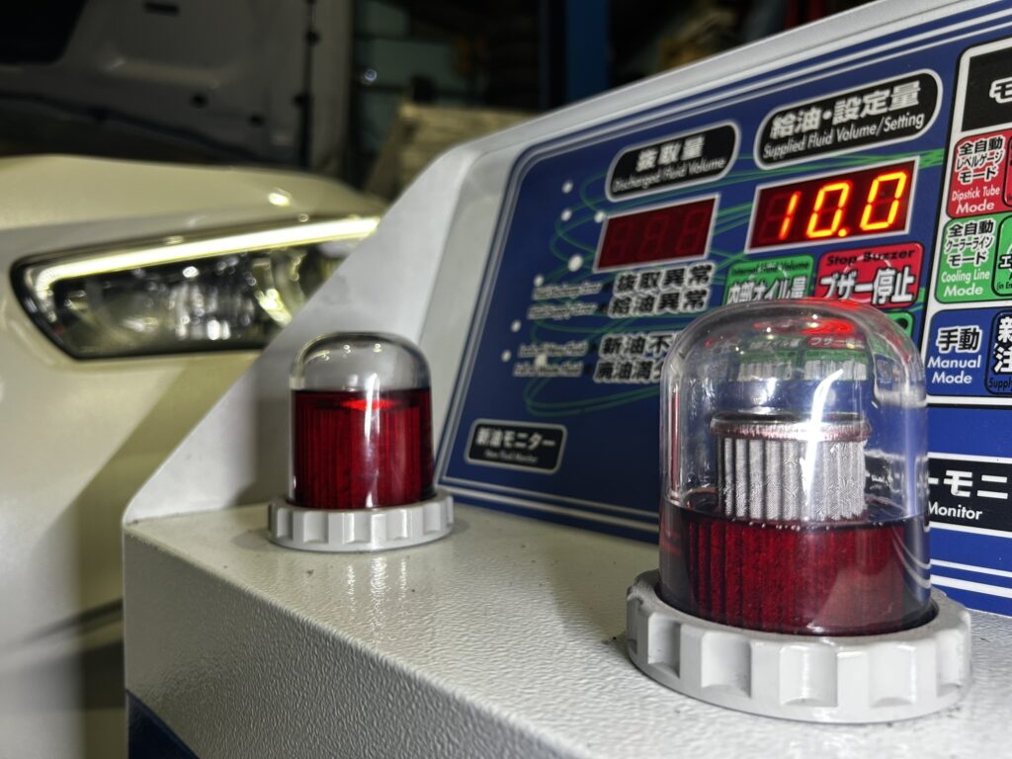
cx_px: 506
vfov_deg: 53.1
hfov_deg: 67.3
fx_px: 760
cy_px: 380
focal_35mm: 26
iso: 64
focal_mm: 5.7
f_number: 1.5
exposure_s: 1/118
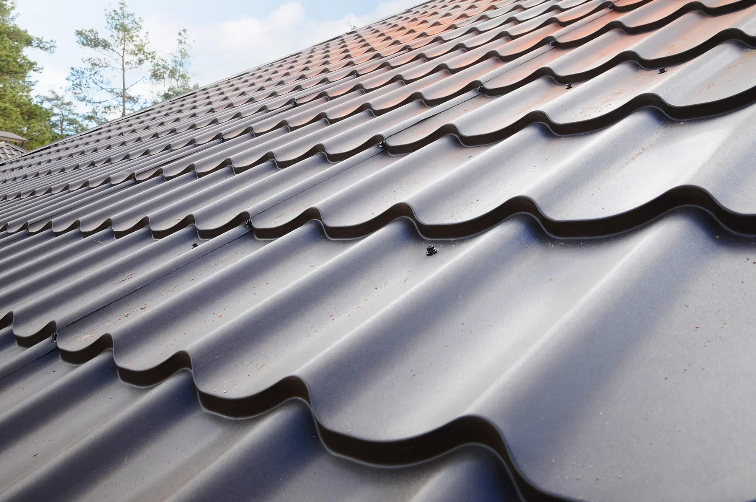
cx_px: 378
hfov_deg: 57.3
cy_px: 251
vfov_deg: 39.9
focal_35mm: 33
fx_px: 692
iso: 250
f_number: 11
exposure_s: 1/50
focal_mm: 22
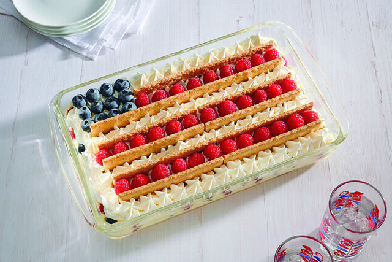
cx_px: 196
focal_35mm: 60
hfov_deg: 33.4
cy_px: 131
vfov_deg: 22.6
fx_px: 653
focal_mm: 60
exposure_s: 1/125
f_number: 16
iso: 200
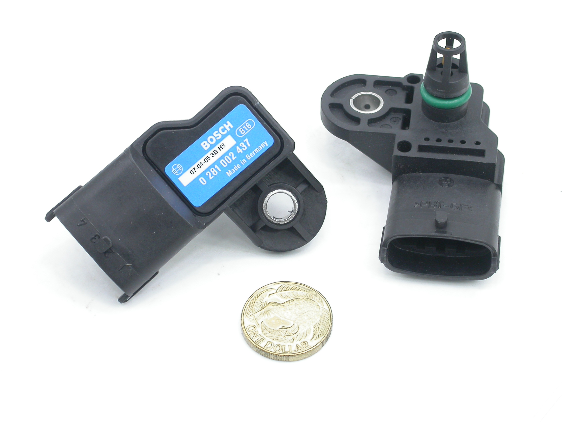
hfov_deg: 12.8
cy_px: 211
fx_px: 2500
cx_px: 281
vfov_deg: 9.6
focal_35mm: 154
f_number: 5.1
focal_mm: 32
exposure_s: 1/25.7
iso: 100
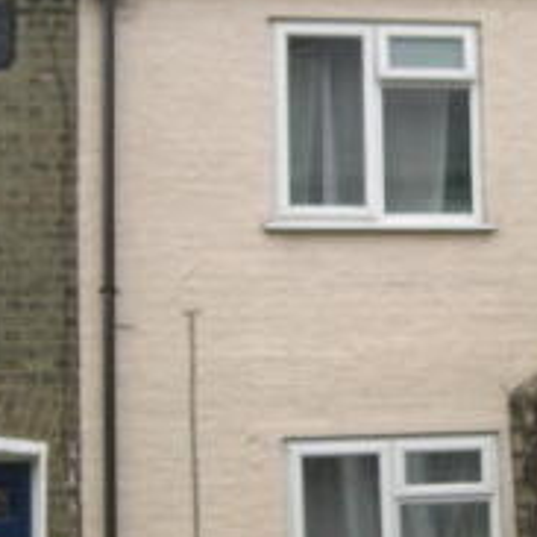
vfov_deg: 16.3
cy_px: 301
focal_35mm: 107
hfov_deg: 15.9
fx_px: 1878
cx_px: 580
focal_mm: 7.9
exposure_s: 1/320
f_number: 2.8
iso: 80
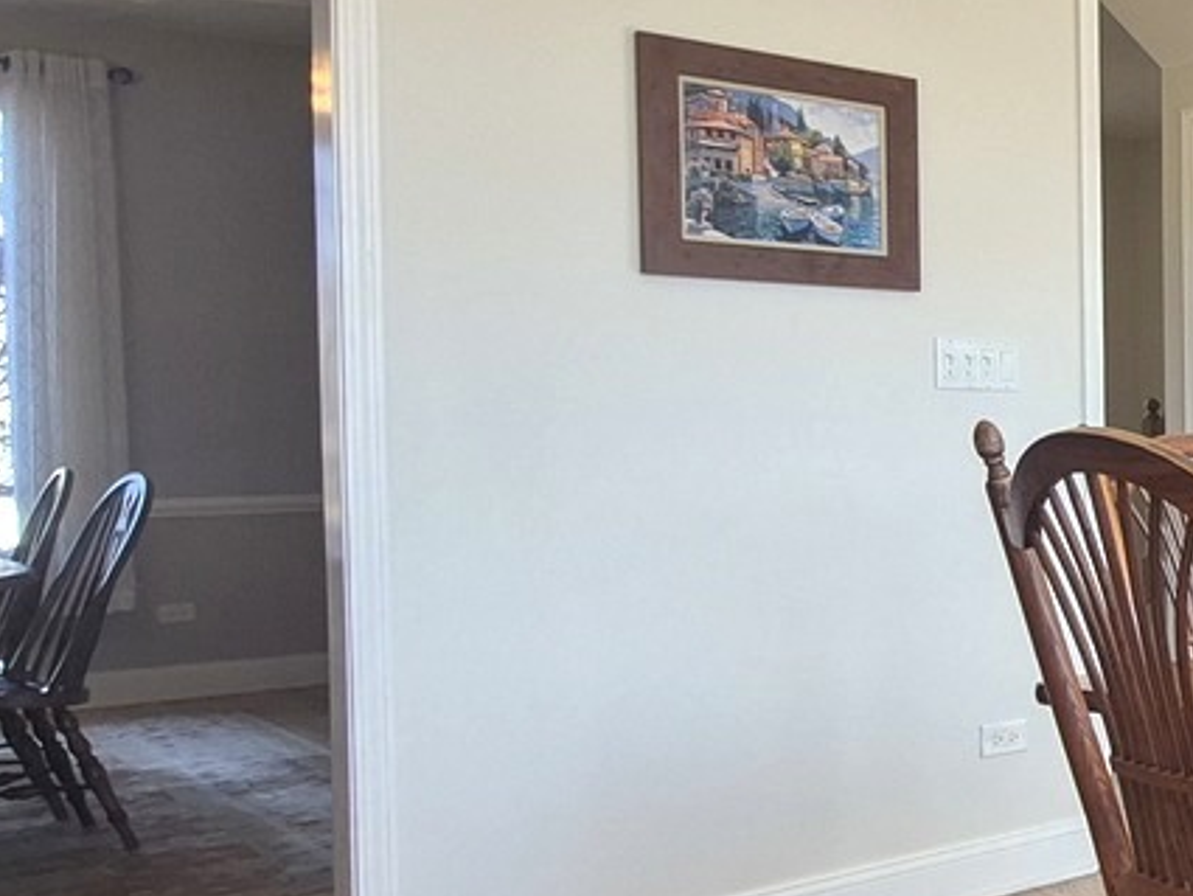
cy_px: 461
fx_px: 1517
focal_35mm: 44
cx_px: 1499
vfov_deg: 32.9
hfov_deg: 33.3
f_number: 2.2
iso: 64
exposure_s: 1/120
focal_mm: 1.74
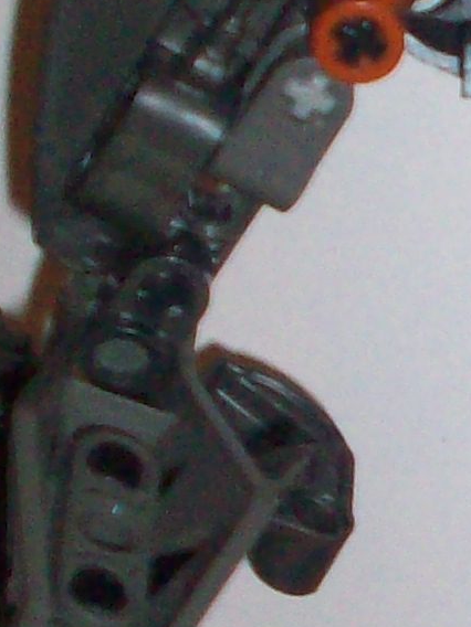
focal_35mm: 199
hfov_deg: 7.2
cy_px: 401
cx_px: 910
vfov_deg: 9.9
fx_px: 3610
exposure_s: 1/64
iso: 160
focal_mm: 6.2
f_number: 2.8
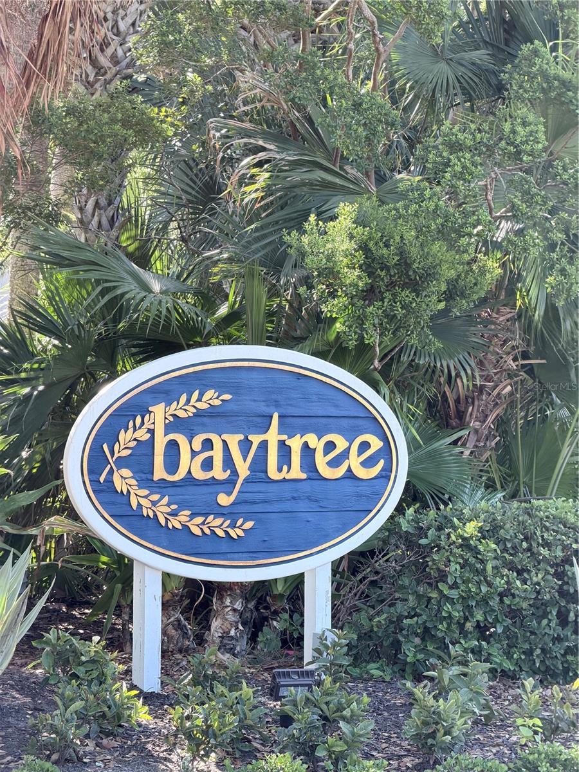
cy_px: 386
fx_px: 2230
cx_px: 290
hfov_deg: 14.8
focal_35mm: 100
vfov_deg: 19.6
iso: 64
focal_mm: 16.89
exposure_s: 1/121
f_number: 2.8
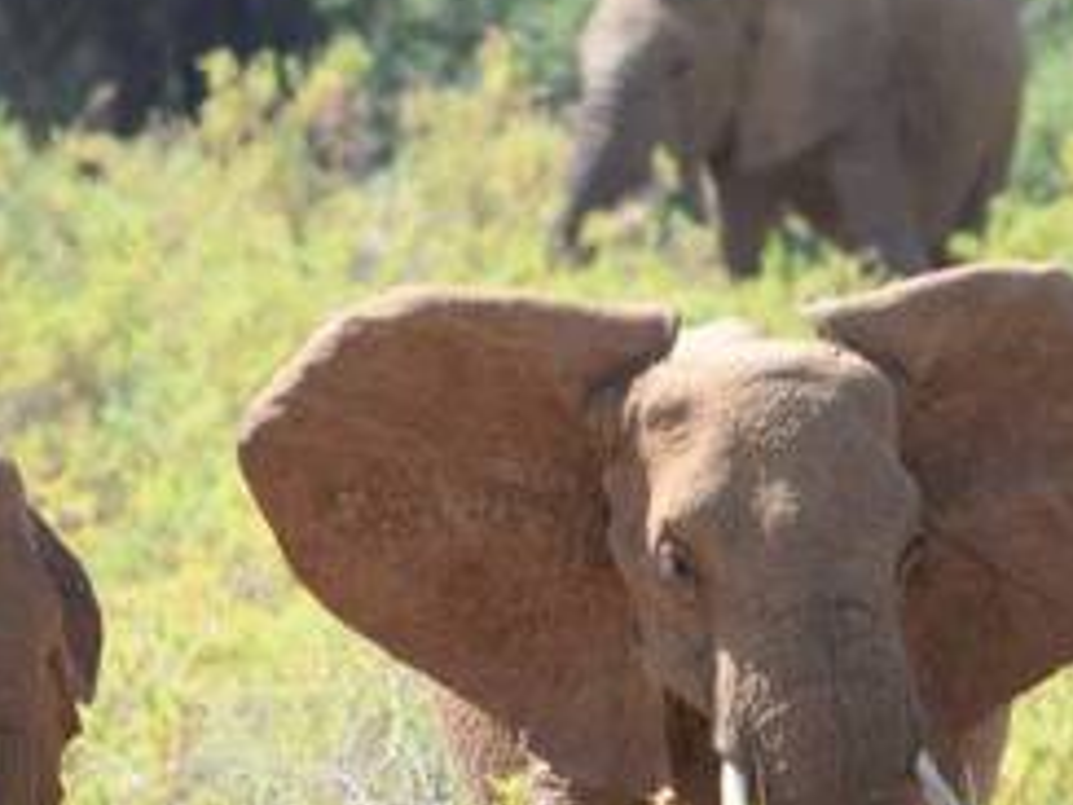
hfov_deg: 1.2
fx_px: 51114
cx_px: 616
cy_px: 596
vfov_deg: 0.9
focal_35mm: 1649
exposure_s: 1/640
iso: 400
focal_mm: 400
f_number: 5.6
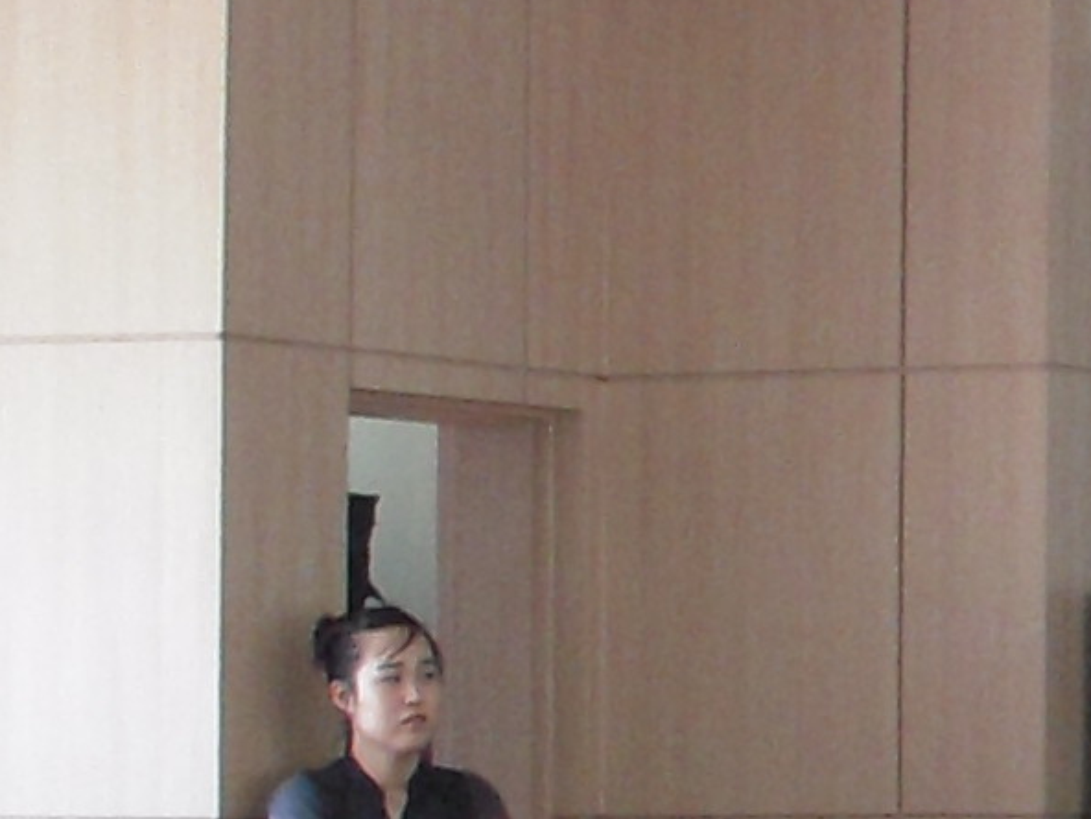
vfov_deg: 6.7
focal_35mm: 222
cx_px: 2151
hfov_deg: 8.5
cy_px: 908
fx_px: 6997
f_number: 3.3
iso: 200
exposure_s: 1/30
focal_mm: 6.3
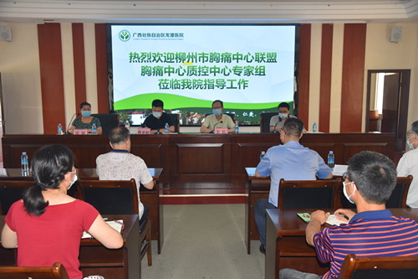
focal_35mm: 31
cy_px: 140
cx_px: 209
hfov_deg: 60.3
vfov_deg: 42.3
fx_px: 360
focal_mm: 31
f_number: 5
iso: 800
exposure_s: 1/100
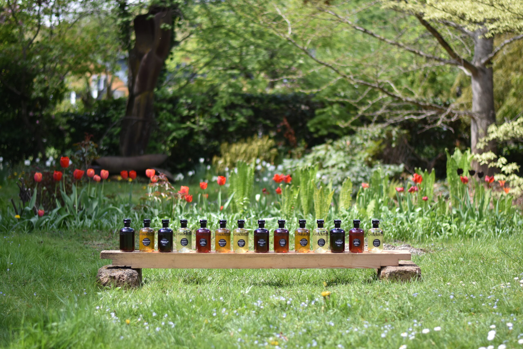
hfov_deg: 27.0
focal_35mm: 75
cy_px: 174
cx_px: 262
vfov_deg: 18.2
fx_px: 1090
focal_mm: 50
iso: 200
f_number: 1.8
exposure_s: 1/4000
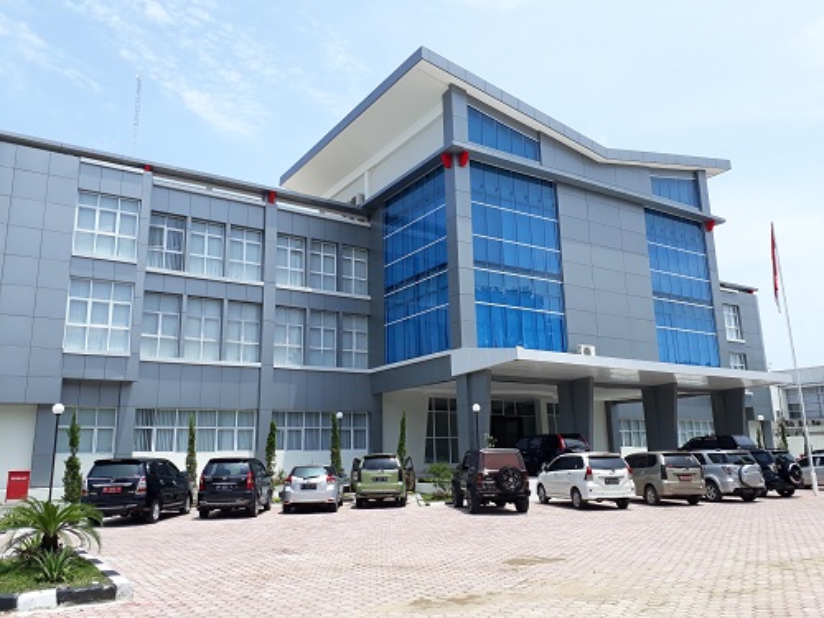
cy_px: 309
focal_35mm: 27
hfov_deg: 65.3
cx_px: 412
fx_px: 643
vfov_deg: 51.4
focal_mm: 3.6
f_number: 1.9
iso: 40
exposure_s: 1/1244
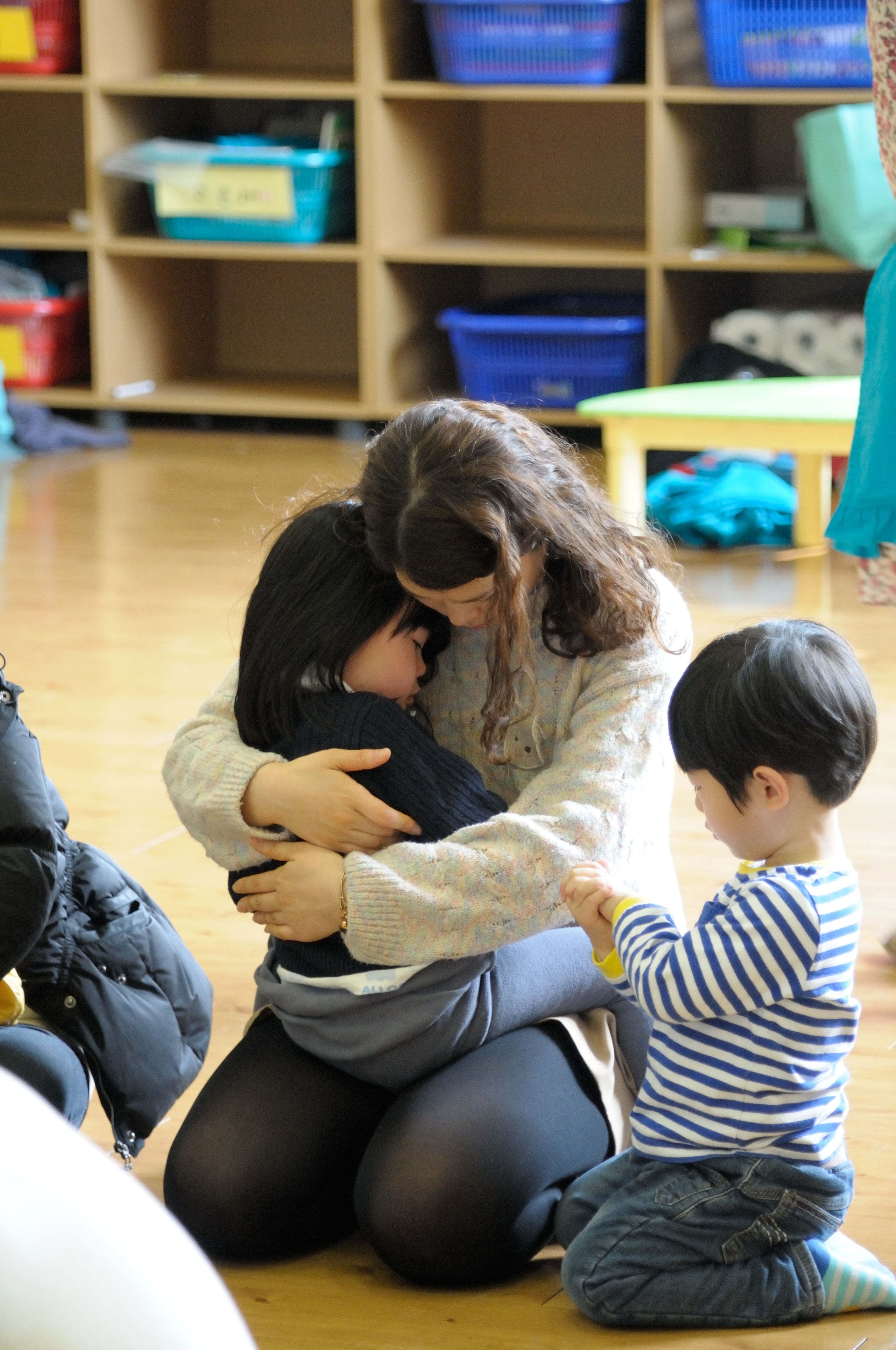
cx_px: 448
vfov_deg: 13.7
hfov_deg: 9.1
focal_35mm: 150
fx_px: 5614
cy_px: 675
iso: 1100
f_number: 4
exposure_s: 1/60
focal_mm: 100
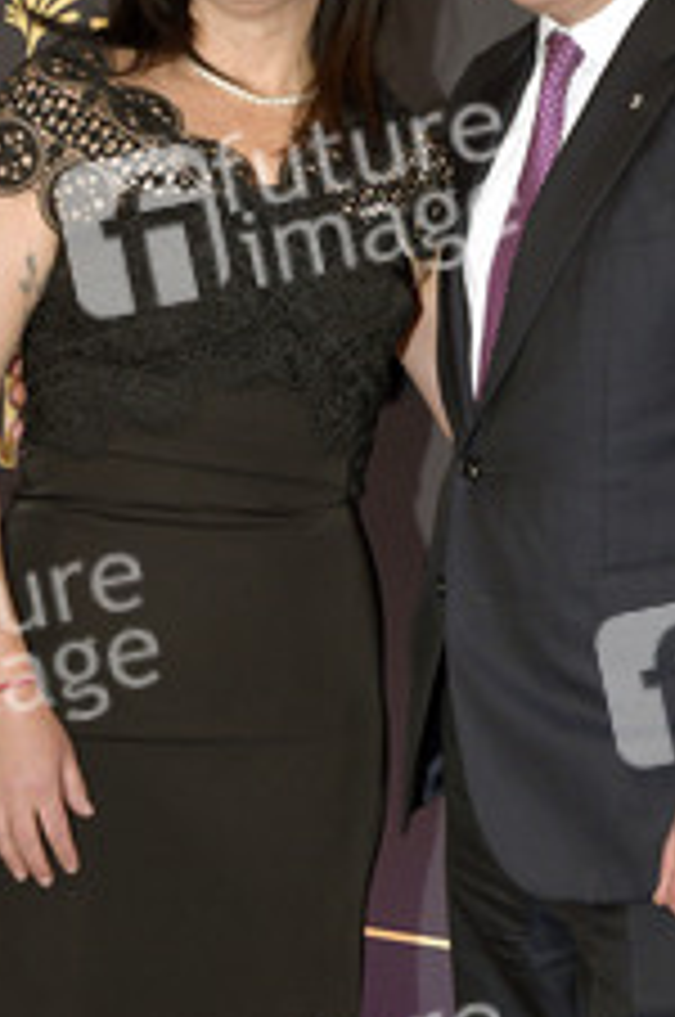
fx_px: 2398
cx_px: 418
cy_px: 436
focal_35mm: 85
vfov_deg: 23.9
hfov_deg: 16.0
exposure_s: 1/250
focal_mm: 48
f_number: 6.3
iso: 1250
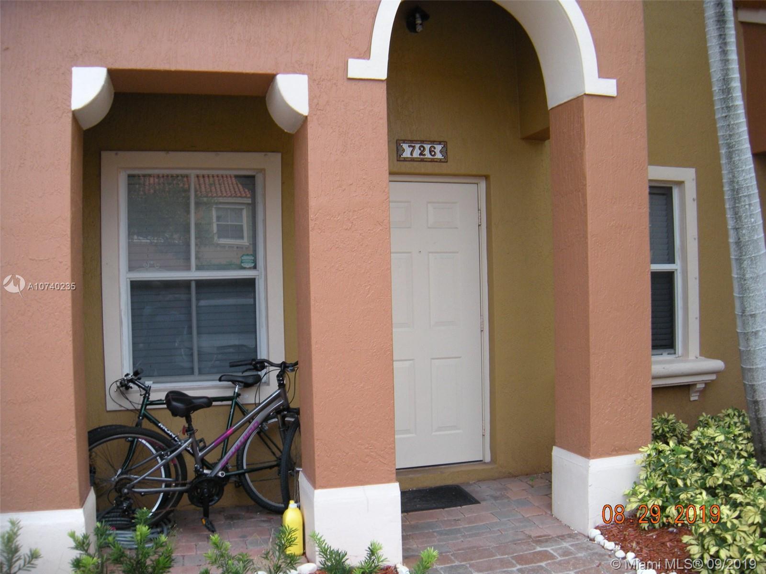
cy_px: 287
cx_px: 383
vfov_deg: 40.7
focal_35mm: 35
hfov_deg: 52.6
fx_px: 774
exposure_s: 1/51.4
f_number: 3.8
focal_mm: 5.9
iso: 107
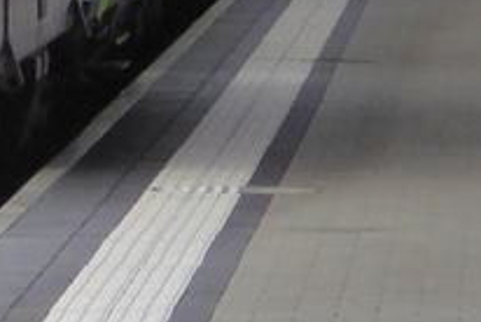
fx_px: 12872
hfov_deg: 2.1
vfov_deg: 1.4
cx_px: -402
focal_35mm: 962
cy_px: -212
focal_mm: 25.6
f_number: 5.4
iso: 400
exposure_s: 1/30
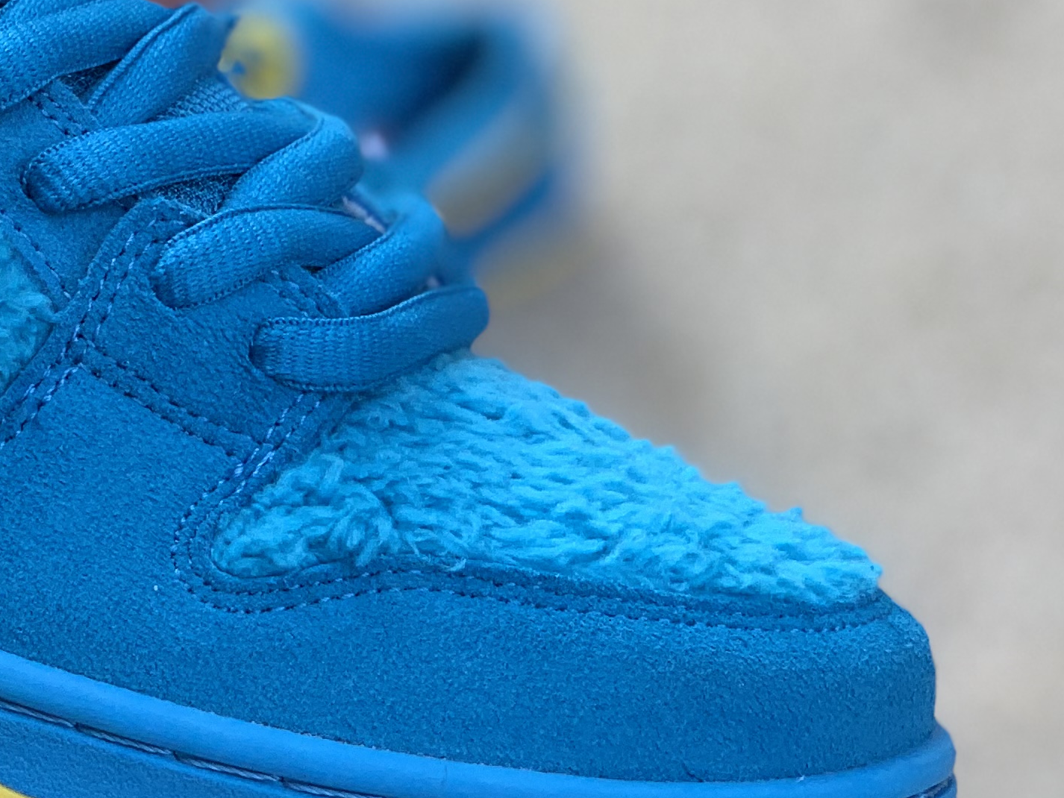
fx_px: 4519
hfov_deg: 13.2
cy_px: 251
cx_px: -93
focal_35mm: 147
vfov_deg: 10.1
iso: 32
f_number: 2.4
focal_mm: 6
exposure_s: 1/122
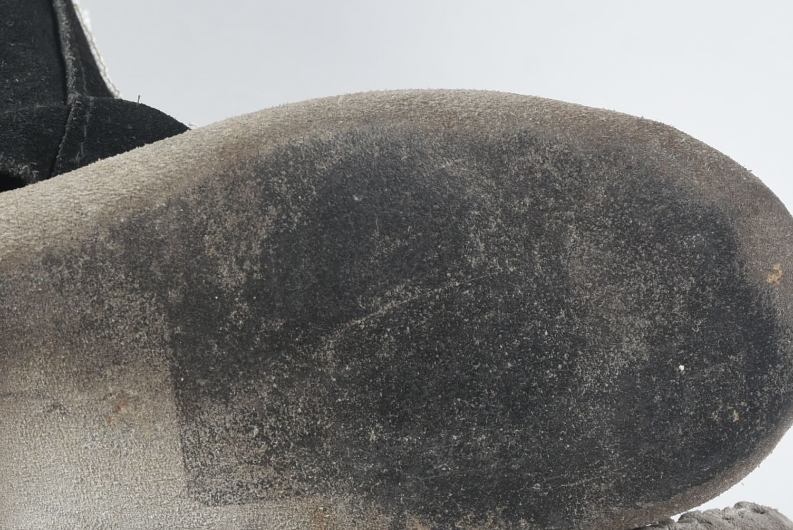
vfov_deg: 7.0
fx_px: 4342
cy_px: 496
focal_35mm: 197
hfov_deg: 10.4
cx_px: 95
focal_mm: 66
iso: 200
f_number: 11
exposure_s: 1/125
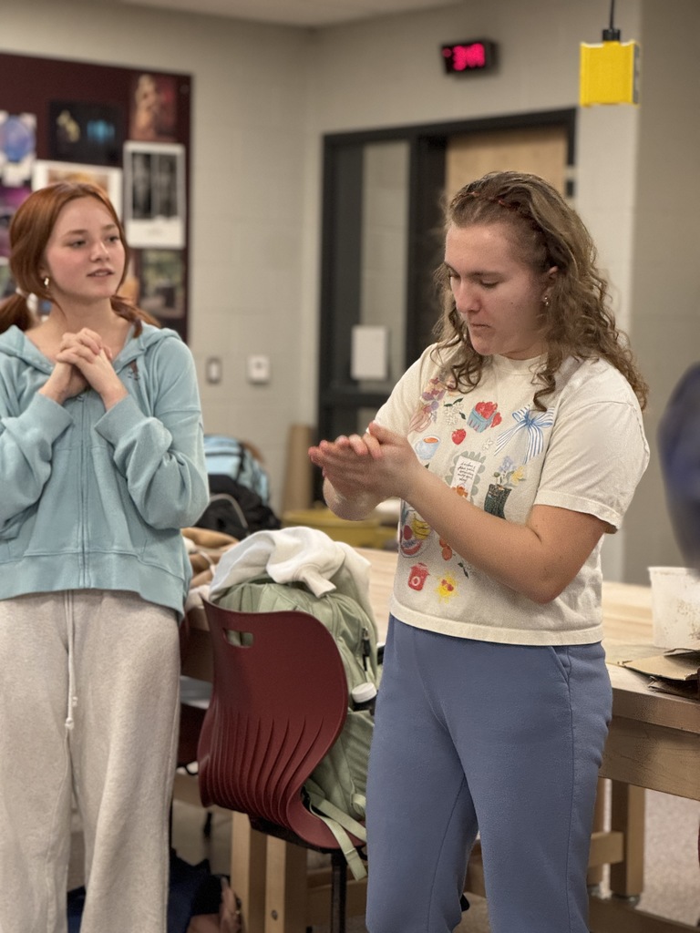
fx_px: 2076
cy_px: 466
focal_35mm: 77
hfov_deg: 19.1
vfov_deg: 25.3
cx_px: 350
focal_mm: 9
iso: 500
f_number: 2.8
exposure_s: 1/40
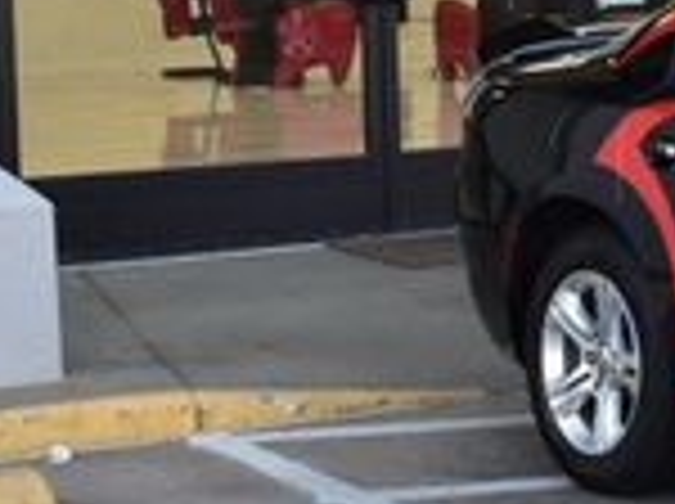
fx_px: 2881
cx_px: 958
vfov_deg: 10.0
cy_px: 140
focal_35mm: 148
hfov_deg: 12.8
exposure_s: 1/50
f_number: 8
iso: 400
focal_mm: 24
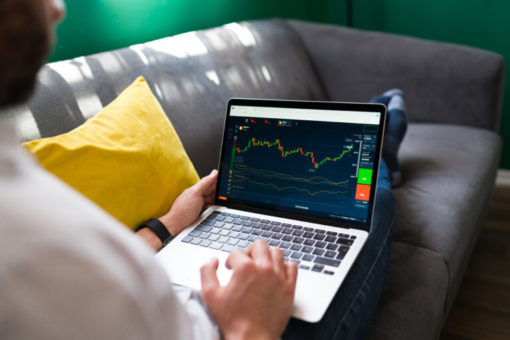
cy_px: 170
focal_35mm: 35
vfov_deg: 37.9
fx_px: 496
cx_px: 255
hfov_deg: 54.4
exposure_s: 1/160
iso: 250
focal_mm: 35
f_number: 1.8
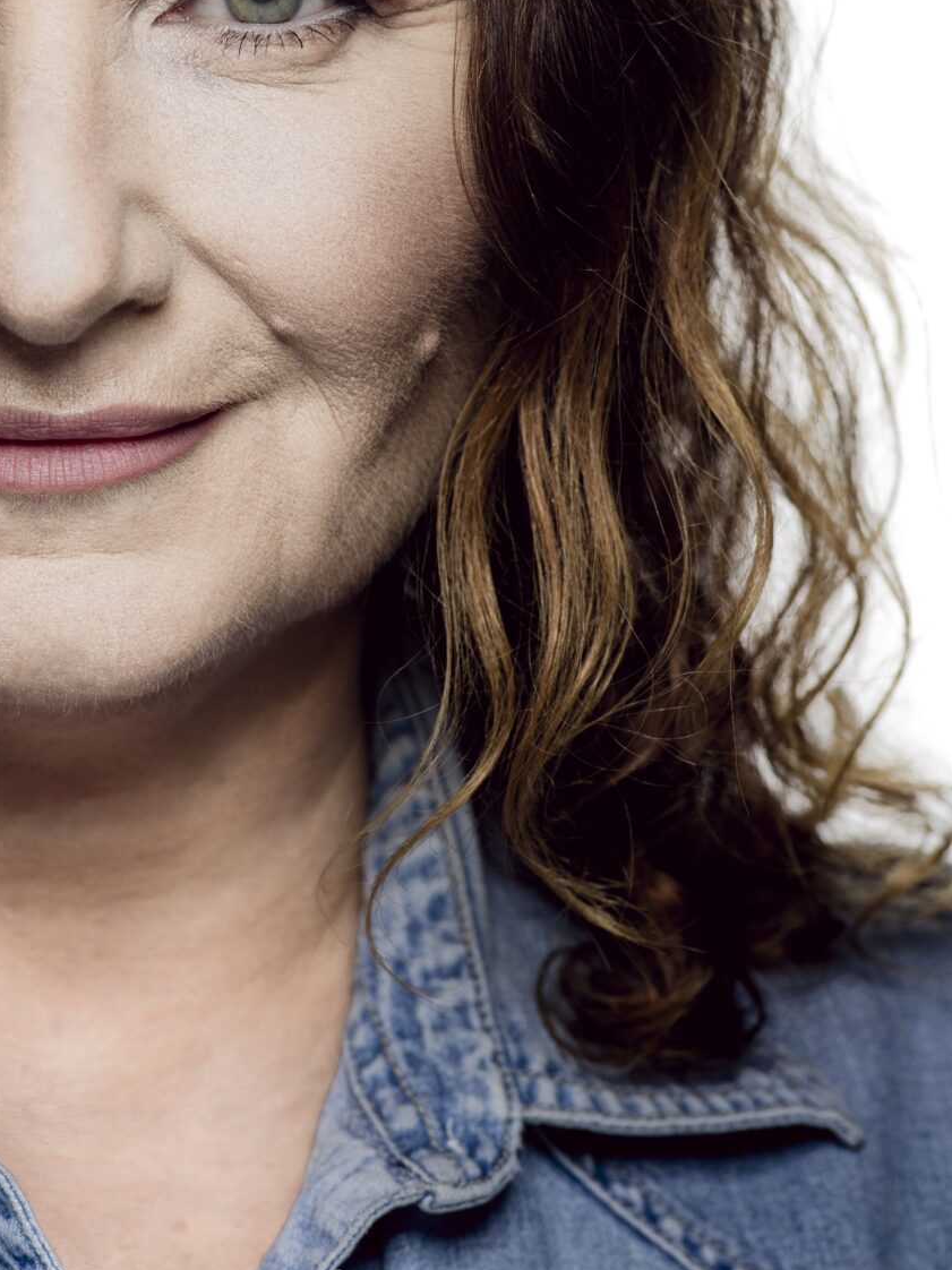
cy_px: 350
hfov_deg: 9.1
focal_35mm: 162
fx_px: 5943
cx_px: 84
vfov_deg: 12.2
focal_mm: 90
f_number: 5.6
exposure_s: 1/400
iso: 100
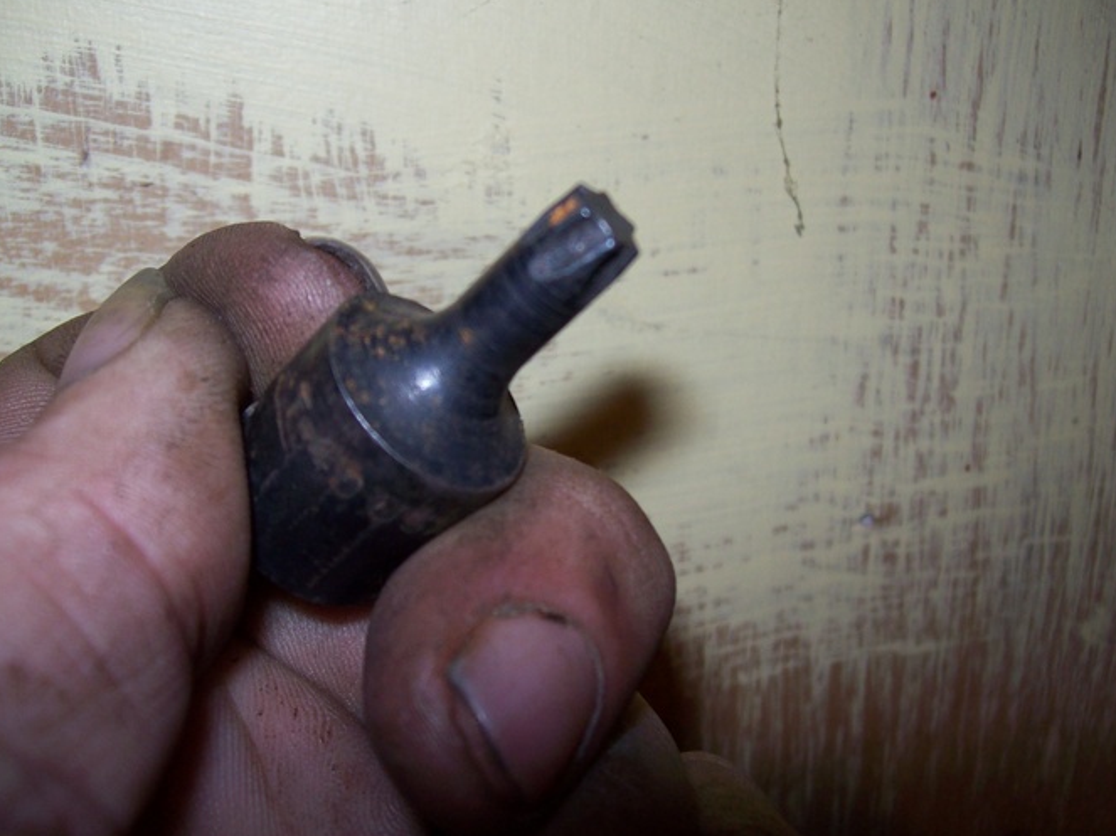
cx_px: 542
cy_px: 408
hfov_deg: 49.0
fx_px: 1225
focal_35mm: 38
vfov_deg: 37.7
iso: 80
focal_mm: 6
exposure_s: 1/64
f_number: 2.7
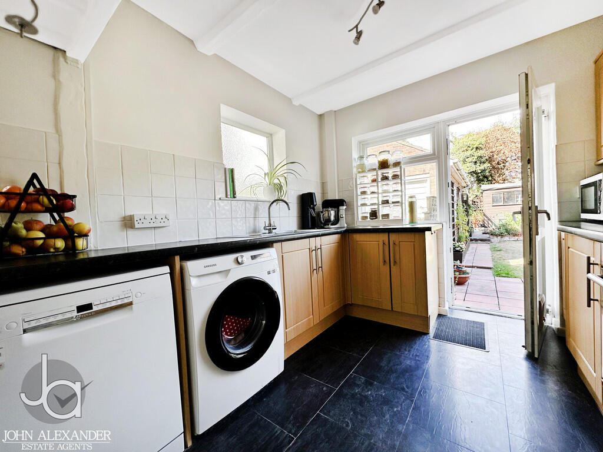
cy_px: 226
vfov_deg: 85.7
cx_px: 302
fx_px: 244
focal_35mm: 14
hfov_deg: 102.1
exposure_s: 1/168
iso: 40
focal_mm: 2.22
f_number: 2.2
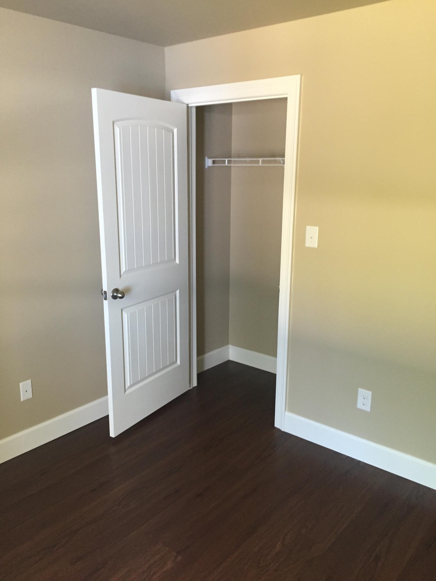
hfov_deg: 48.2
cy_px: 290
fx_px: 487
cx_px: 218
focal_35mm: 29
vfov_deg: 61.7
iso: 125
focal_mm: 4.15
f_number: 2.2
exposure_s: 1/30
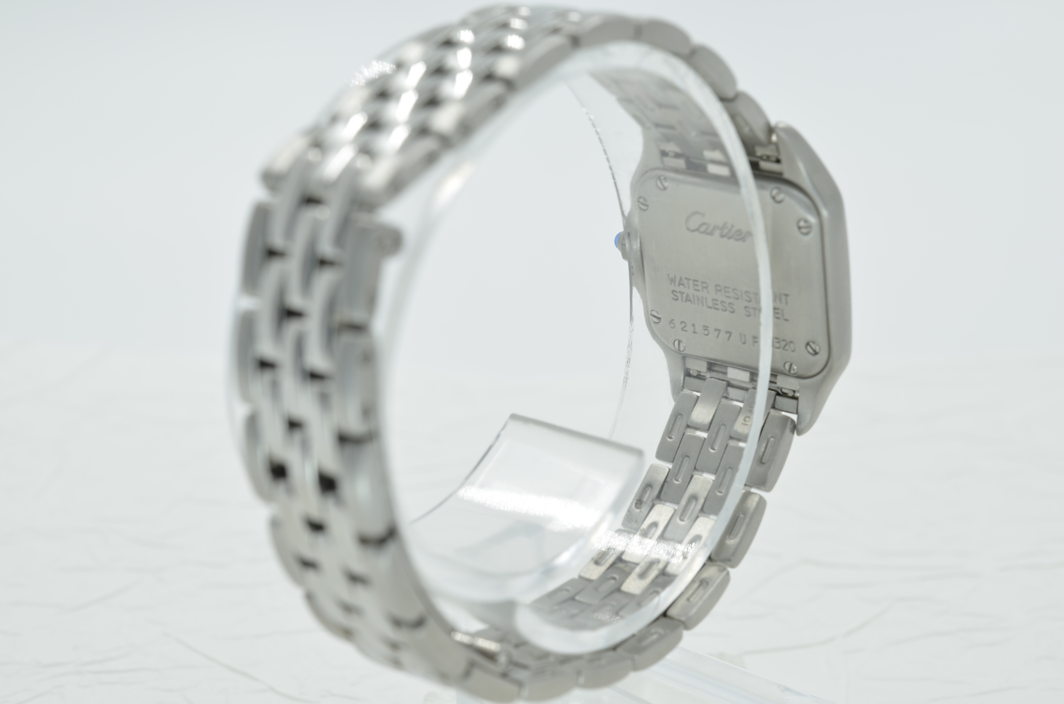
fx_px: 1770
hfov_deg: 33.5
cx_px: 532
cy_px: 352
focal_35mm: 60
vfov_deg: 22.5
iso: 100
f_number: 13
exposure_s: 1/13
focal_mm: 40
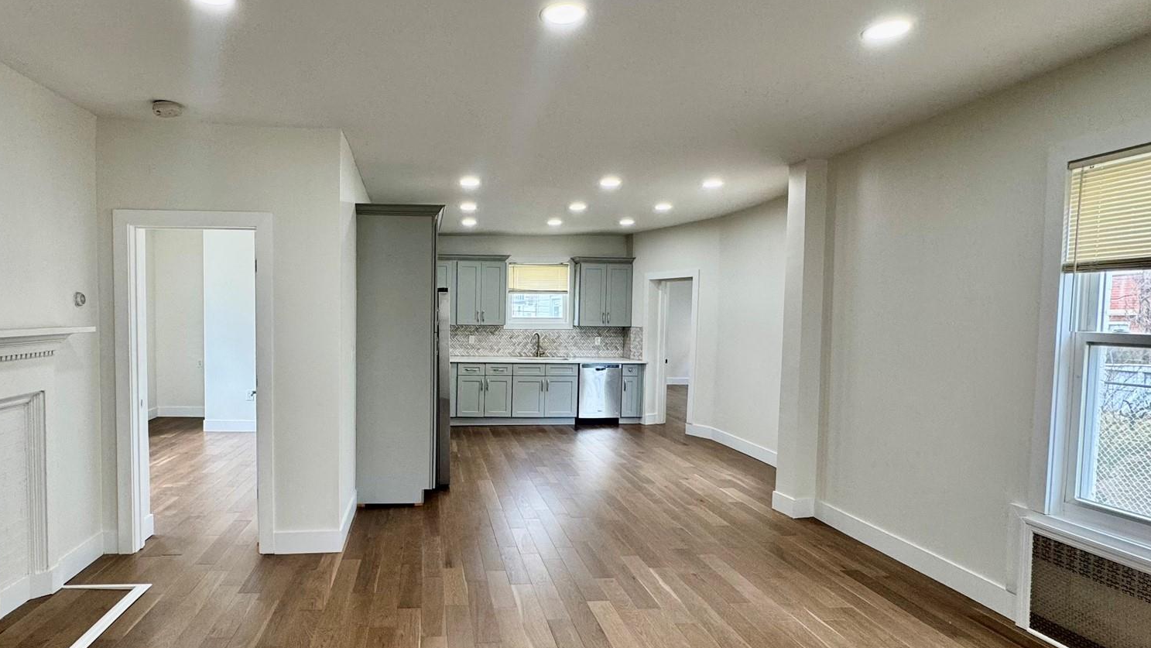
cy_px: 350
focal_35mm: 21
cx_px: 462
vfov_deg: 53.6
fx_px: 641
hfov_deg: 82.8
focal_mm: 2.22
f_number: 2.2
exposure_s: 1/120
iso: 160
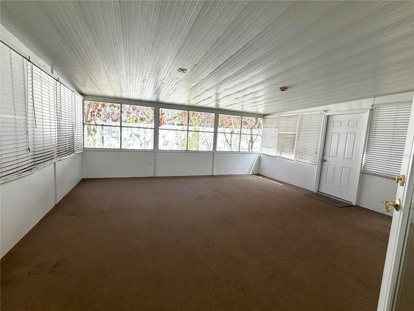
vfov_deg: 85.7
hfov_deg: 102.1
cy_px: 156
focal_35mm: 14
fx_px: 167
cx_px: 207
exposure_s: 1/143
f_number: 2.2
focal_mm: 2.22
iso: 50
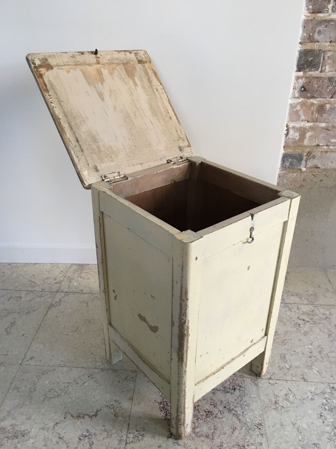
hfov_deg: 46.8
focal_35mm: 30
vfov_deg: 60.0
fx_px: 388
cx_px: 165
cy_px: 231
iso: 160
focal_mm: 4.15
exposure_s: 1/33
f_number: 2.2
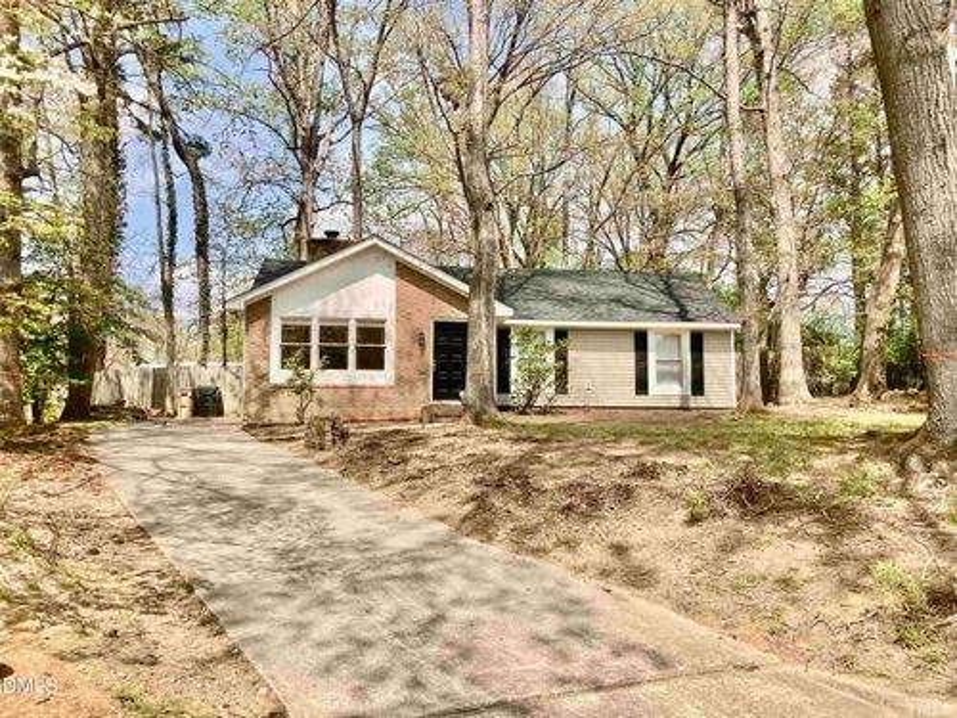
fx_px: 774
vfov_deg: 49.7
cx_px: 478
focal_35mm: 28
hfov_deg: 63.4
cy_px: 359
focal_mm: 3.99
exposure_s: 1/1736
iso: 20
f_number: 1.8
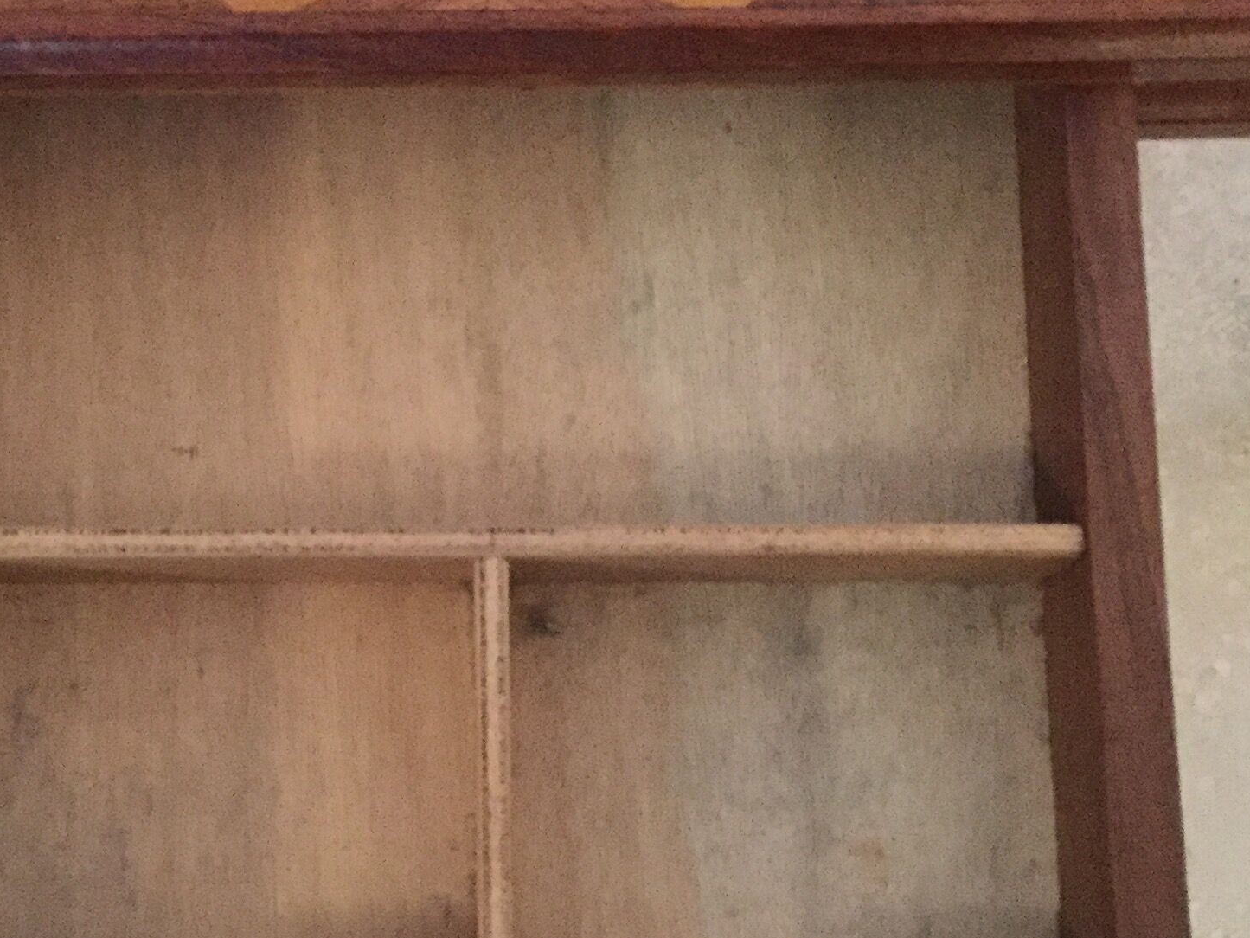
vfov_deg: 21.0
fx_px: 2528
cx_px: 468
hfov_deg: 27.7
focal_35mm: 70
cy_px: 425
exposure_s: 1/17
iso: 320
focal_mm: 3.3
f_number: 2.4
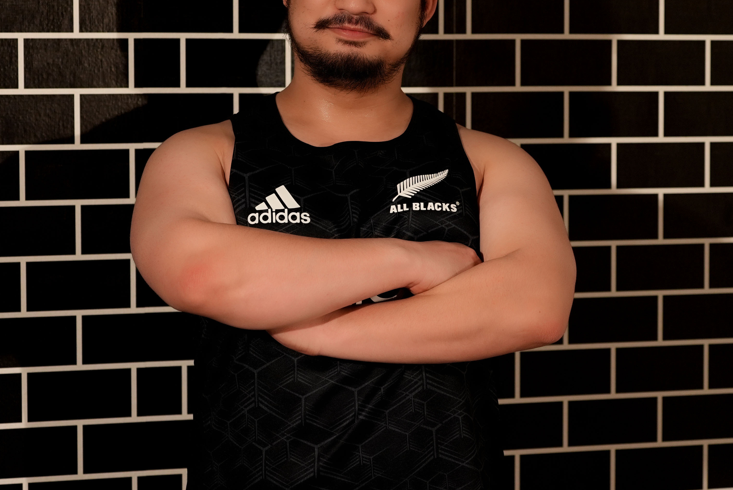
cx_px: 340
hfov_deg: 20.8
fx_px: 1996
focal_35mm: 98
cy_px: 156
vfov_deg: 14.0
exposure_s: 1/160
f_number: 4
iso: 1000
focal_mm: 70
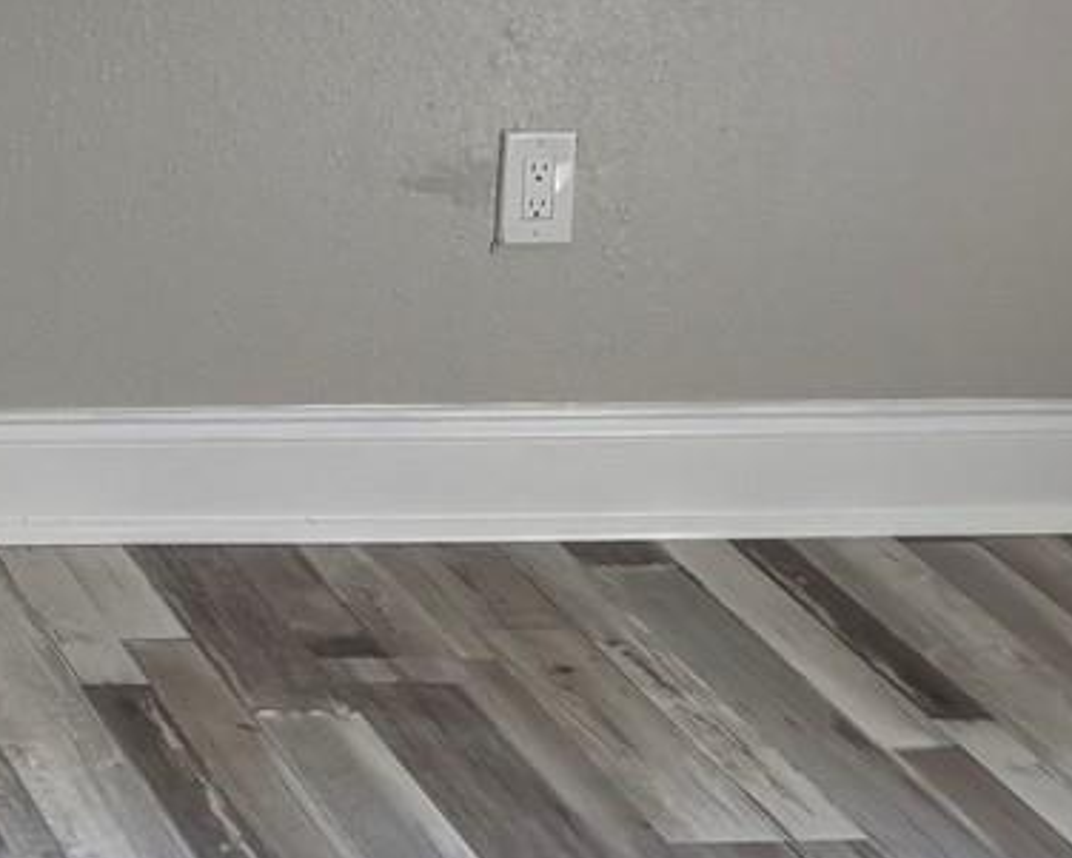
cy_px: -533
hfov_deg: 15.2
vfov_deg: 13.3
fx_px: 3427
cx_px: -904
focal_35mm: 108
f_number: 1.6
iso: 50
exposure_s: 1/361
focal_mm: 5.96
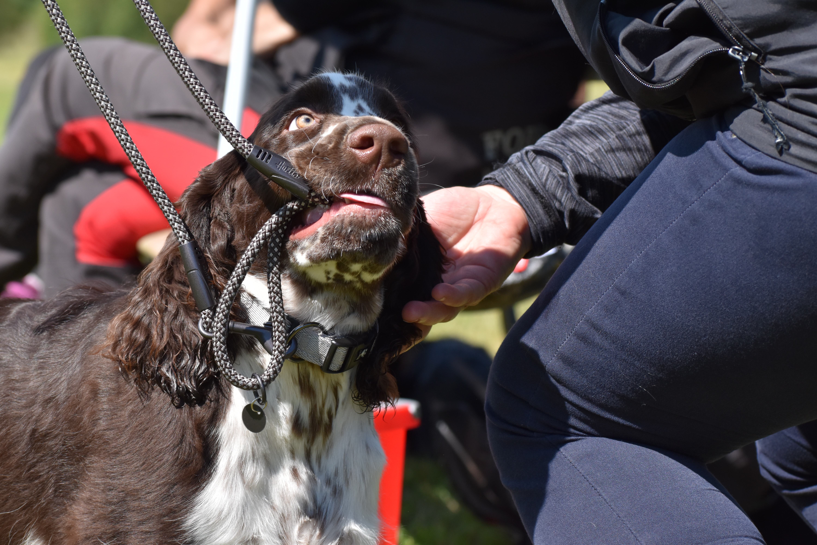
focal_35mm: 147
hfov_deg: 14.0
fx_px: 3336
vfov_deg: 9.3
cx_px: 408
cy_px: 272
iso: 400
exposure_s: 1/1600
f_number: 6.3
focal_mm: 98
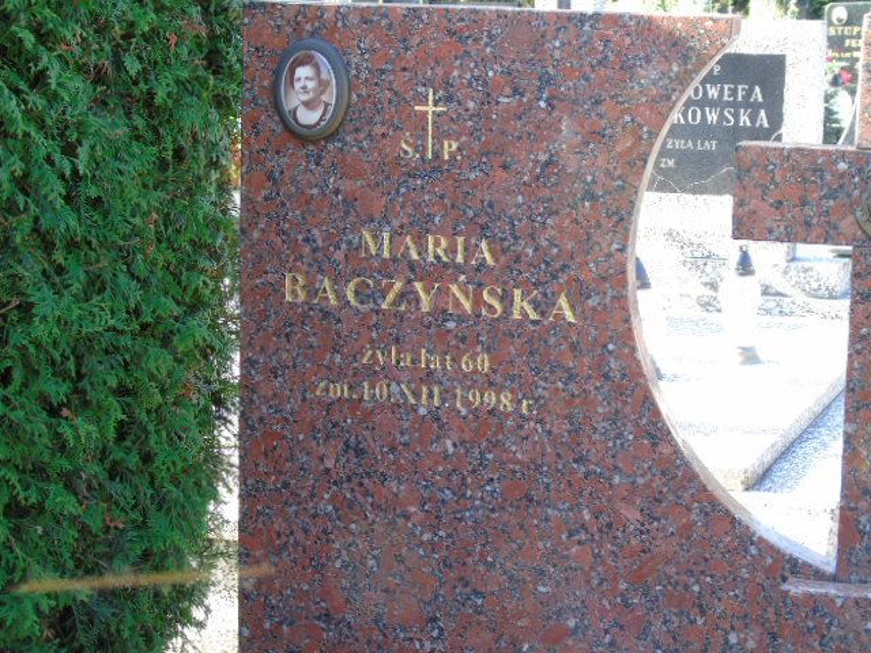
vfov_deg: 18.0
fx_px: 2063
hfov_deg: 23.8
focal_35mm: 82
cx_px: 436
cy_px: 326
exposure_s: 1/40
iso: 80
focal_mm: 15
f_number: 4.1
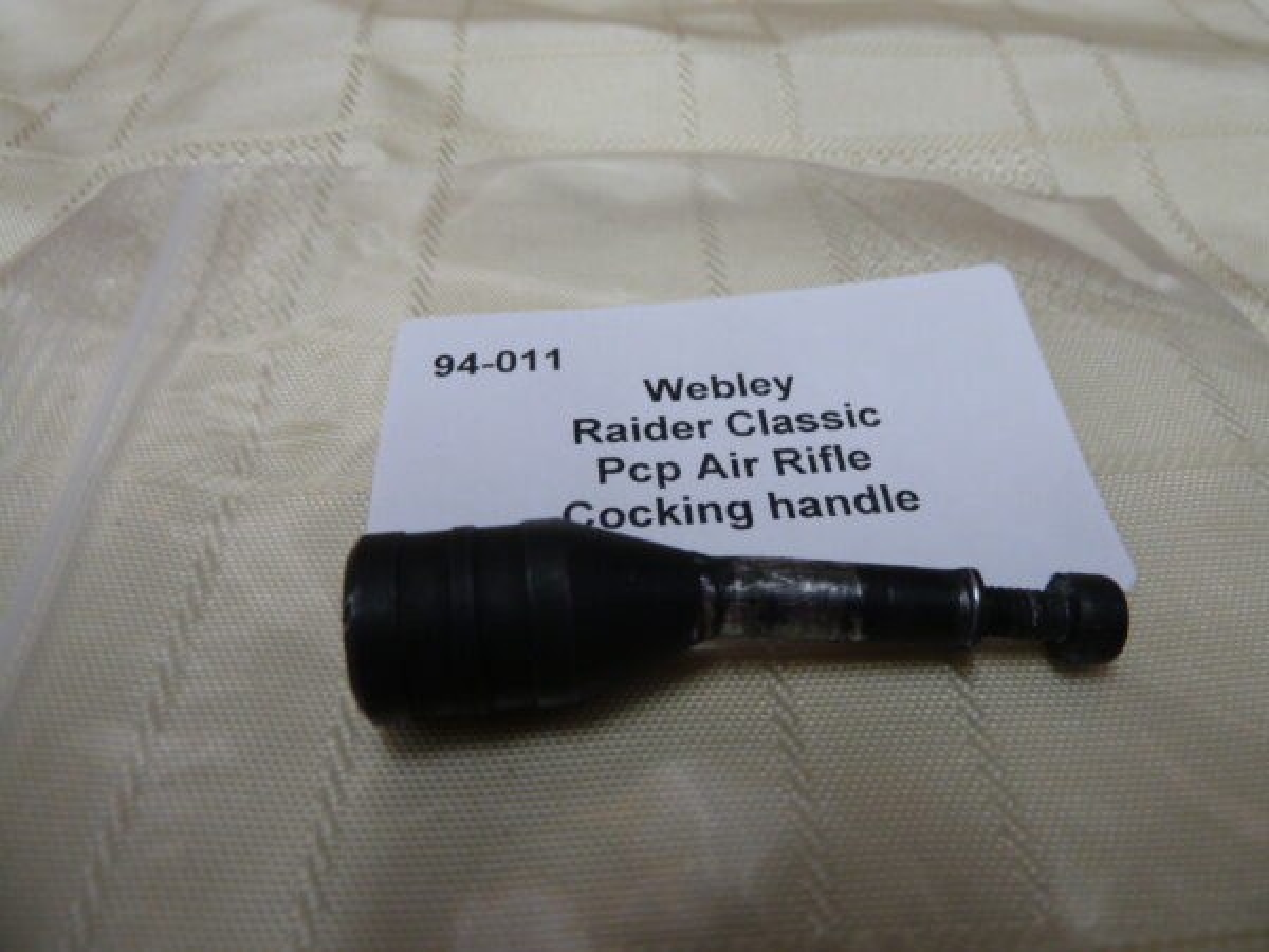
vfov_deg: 54.9
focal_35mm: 25
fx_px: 916
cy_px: 476
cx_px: 634
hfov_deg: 69.4
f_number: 3.3
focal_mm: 4.1
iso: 200
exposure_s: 1/30
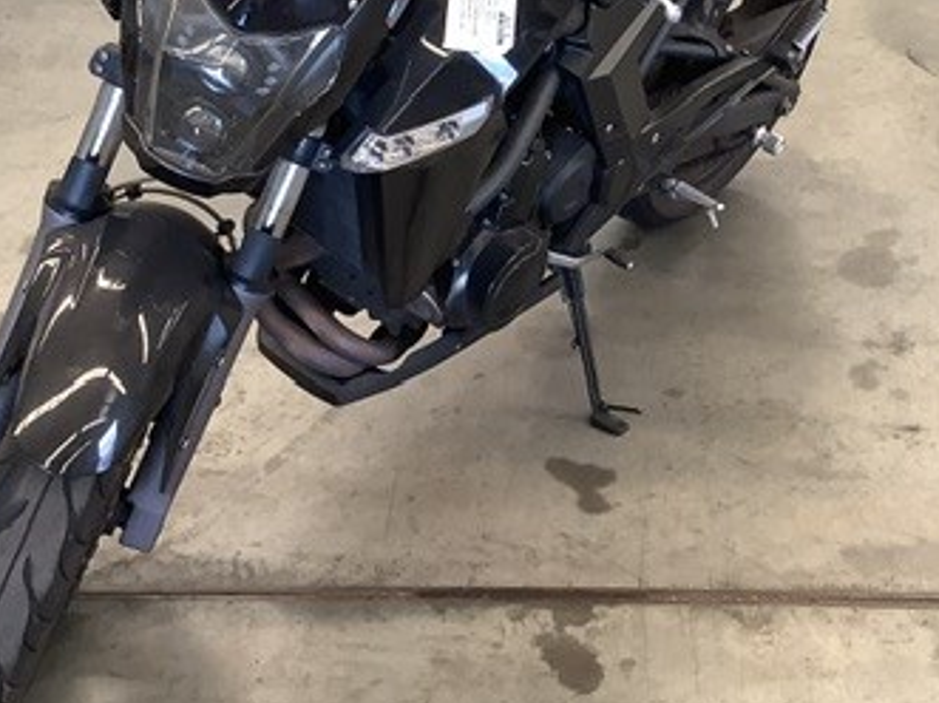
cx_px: 519
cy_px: 221
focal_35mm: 60
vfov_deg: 24.3
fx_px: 1627
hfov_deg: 32.2
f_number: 2.4
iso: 160
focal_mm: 3.3
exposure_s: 1/50
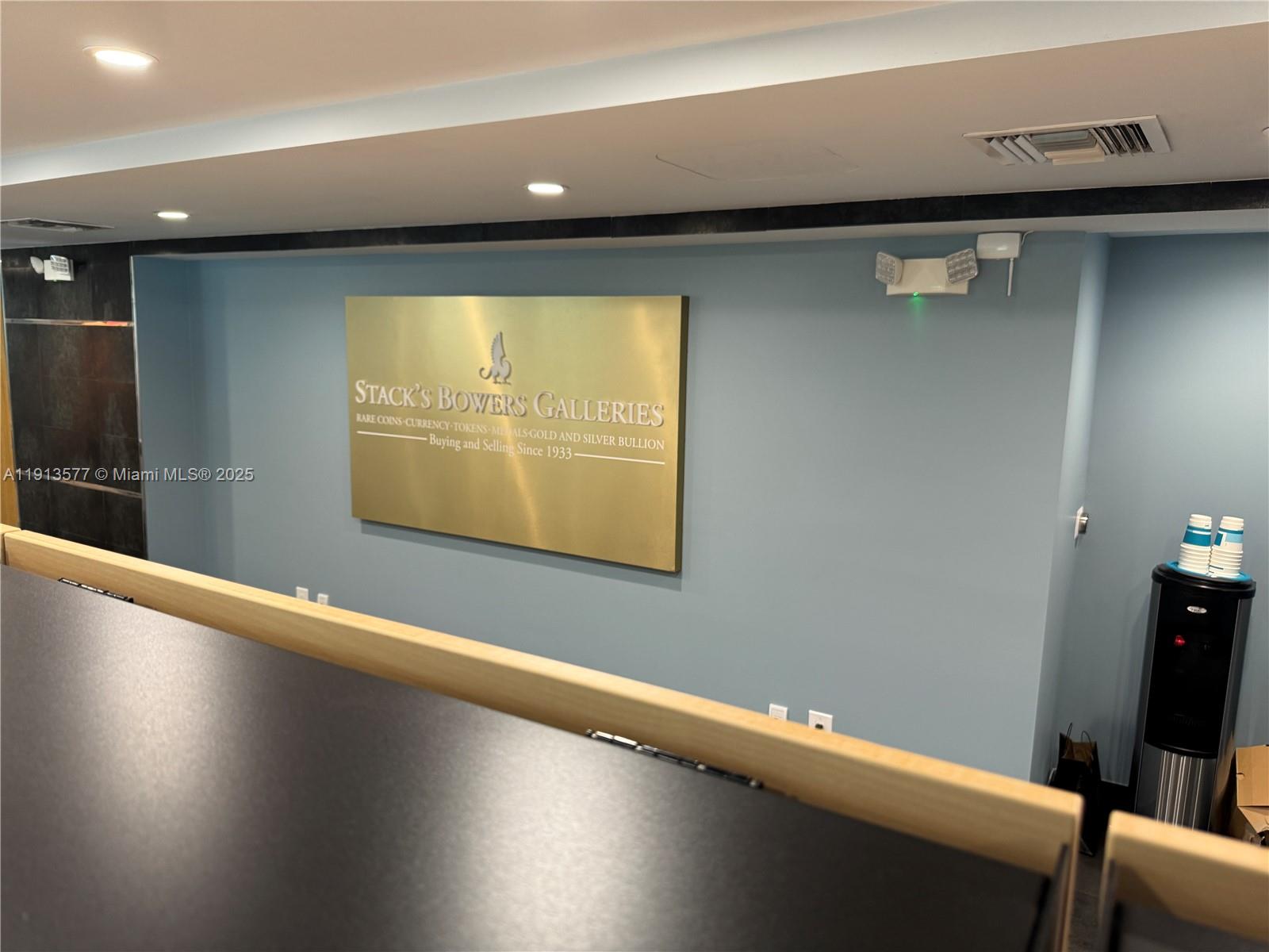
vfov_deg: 56.8
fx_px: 880
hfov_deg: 71.6
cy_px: 476
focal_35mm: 24
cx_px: 634
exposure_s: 1/60
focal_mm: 6.76
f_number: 1.78
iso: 160
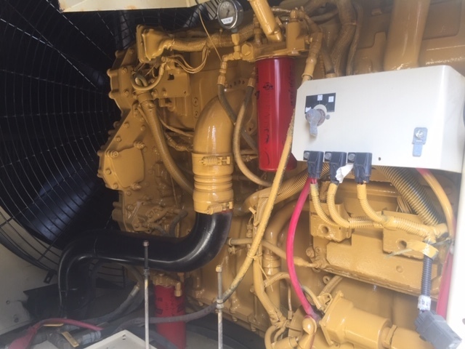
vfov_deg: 48.2
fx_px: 390
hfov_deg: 61.7
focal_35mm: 29
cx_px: 232
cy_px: 174
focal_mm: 4.15
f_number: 2.2
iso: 40
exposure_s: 1/100
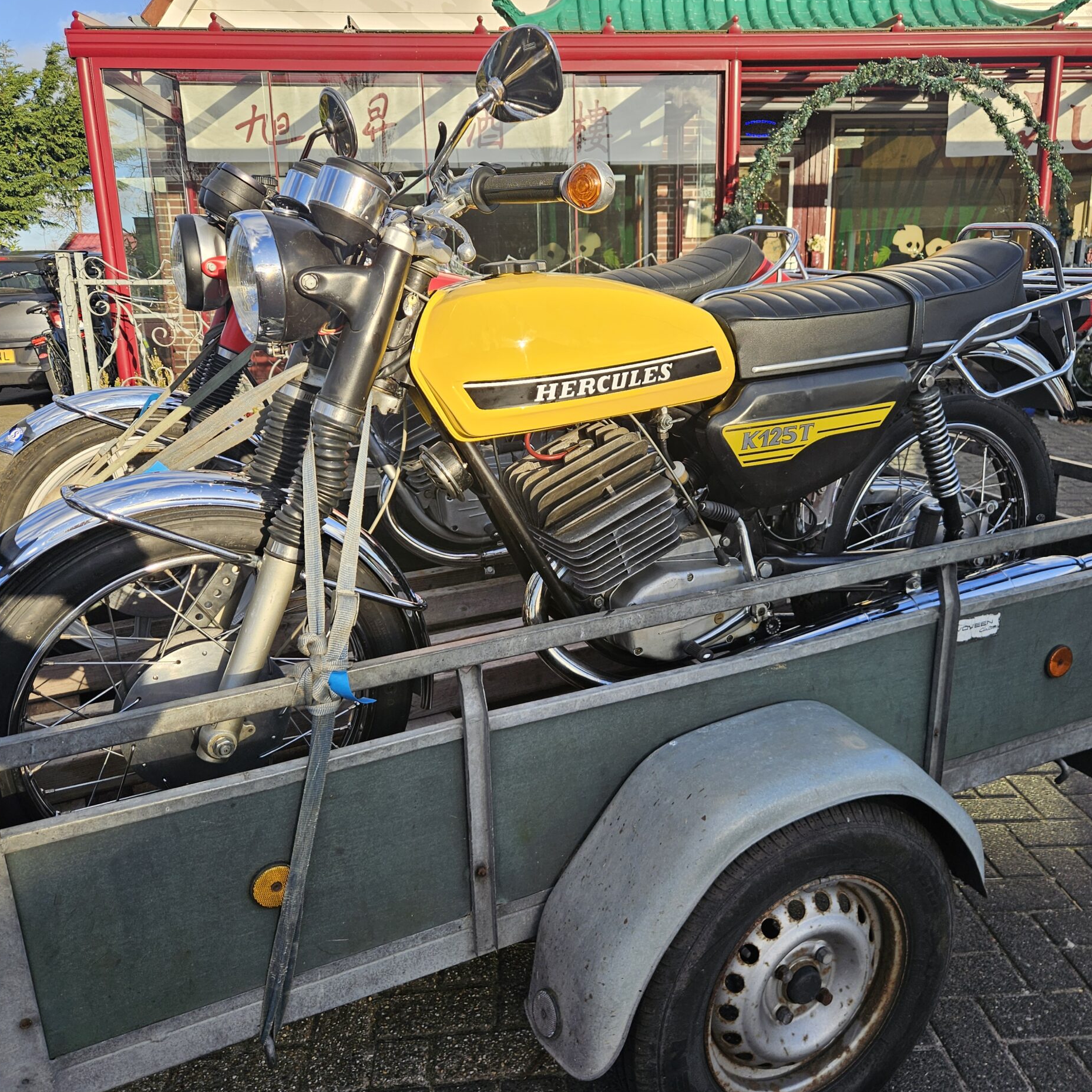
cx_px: 603
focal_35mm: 28
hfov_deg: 57.2
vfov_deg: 57.3
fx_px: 999
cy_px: 536
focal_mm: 5.4
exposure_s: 1/788
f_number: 1.8
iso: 25
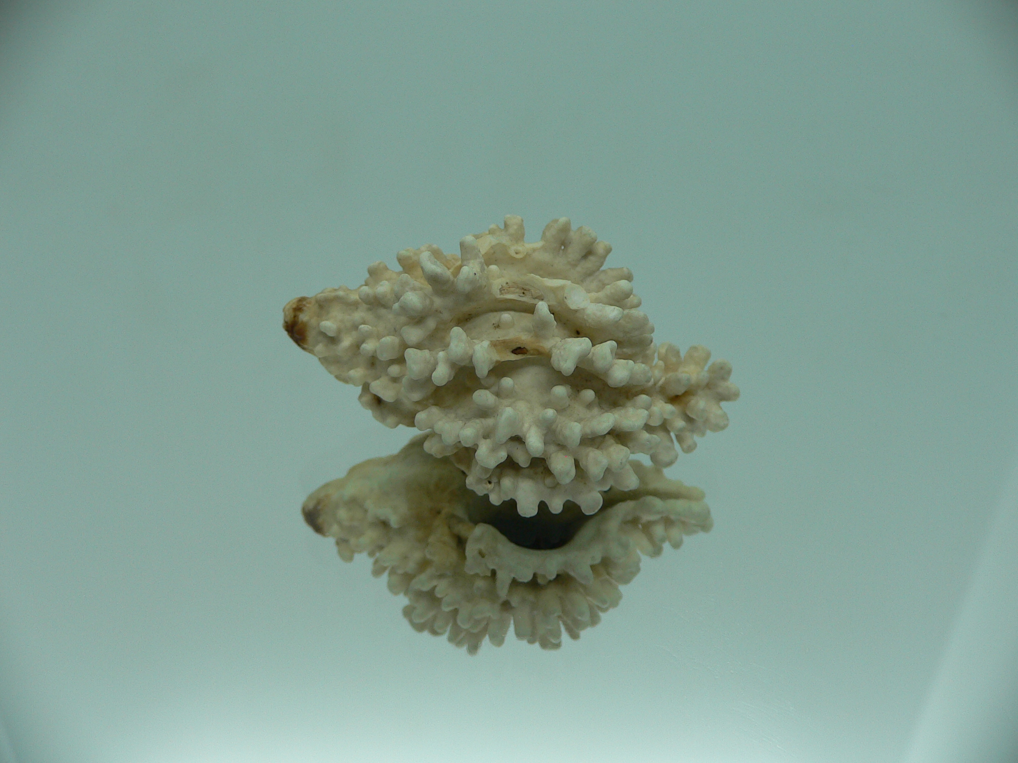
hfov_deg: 52.6
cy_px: 382
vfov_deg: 40.7
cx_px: 509
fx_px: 1029
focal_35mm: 35
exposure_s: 1/80
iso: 80
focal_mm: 4.6
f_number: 2.8
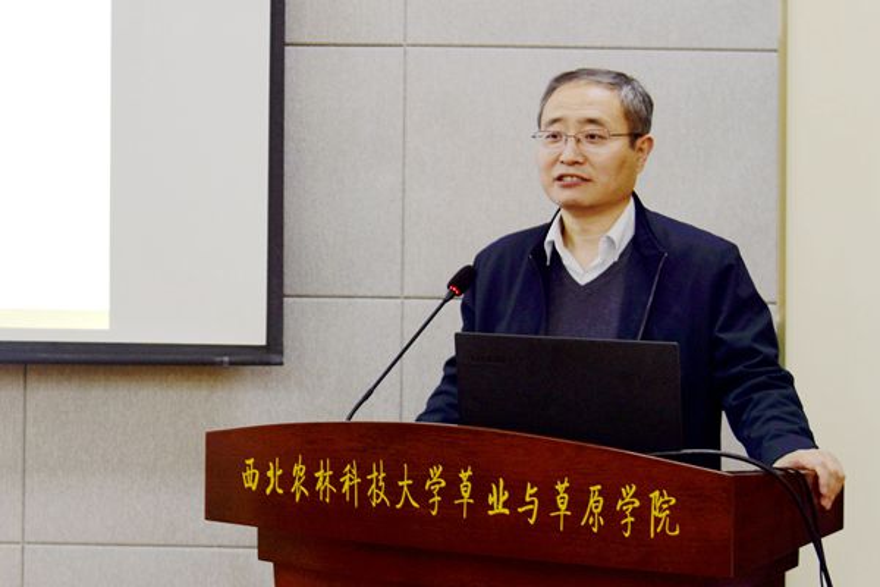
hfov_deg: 58.7
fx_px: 782
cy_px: 294
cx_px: 440
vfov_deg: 41.1
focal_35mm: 32
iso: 100
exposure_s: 1/60
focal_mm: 32
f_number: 4
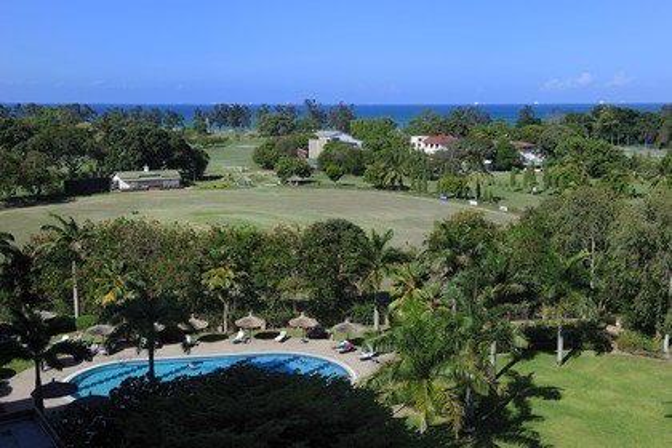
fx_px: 747
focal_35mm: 40
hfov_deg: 48.5
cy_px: 224
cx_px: 336
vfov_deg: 33.4
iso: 200
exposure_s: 1/200
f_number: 10
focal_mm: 40
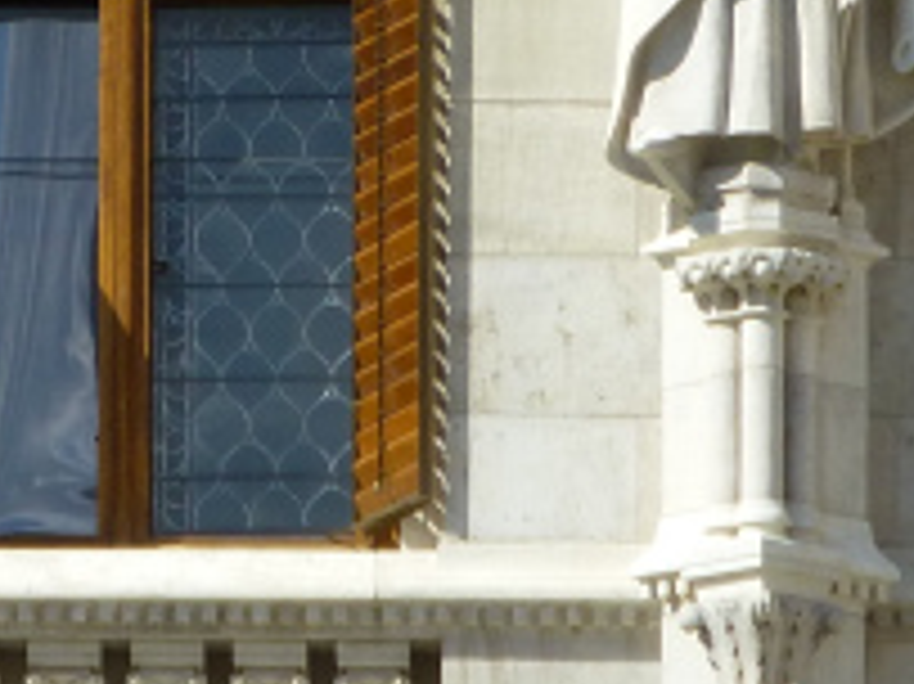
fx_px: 26547
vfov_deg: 1.5
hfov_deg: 2.0
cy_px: -252
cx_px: 14
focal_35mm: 1006
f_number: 5.6
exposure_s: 1/500
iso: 100
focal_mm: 41.3
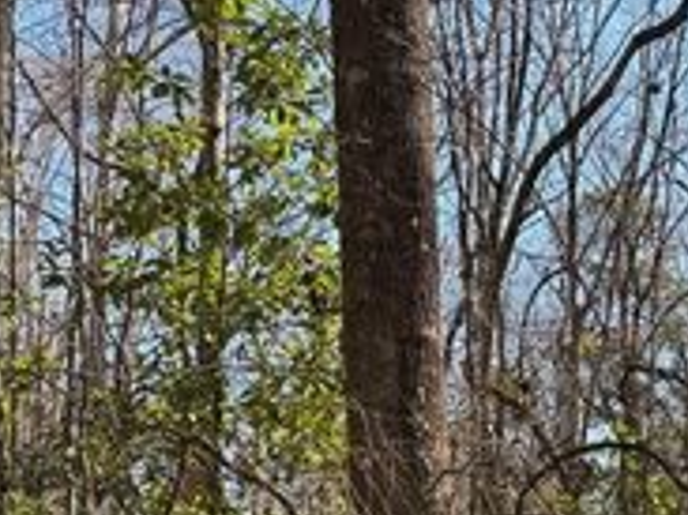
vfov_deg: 19.3
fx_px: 1410
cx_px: 677
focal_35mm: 71
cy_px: 641
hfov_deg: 26.1
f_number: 1.6
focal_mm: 5.96
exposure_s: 1/694
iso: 64
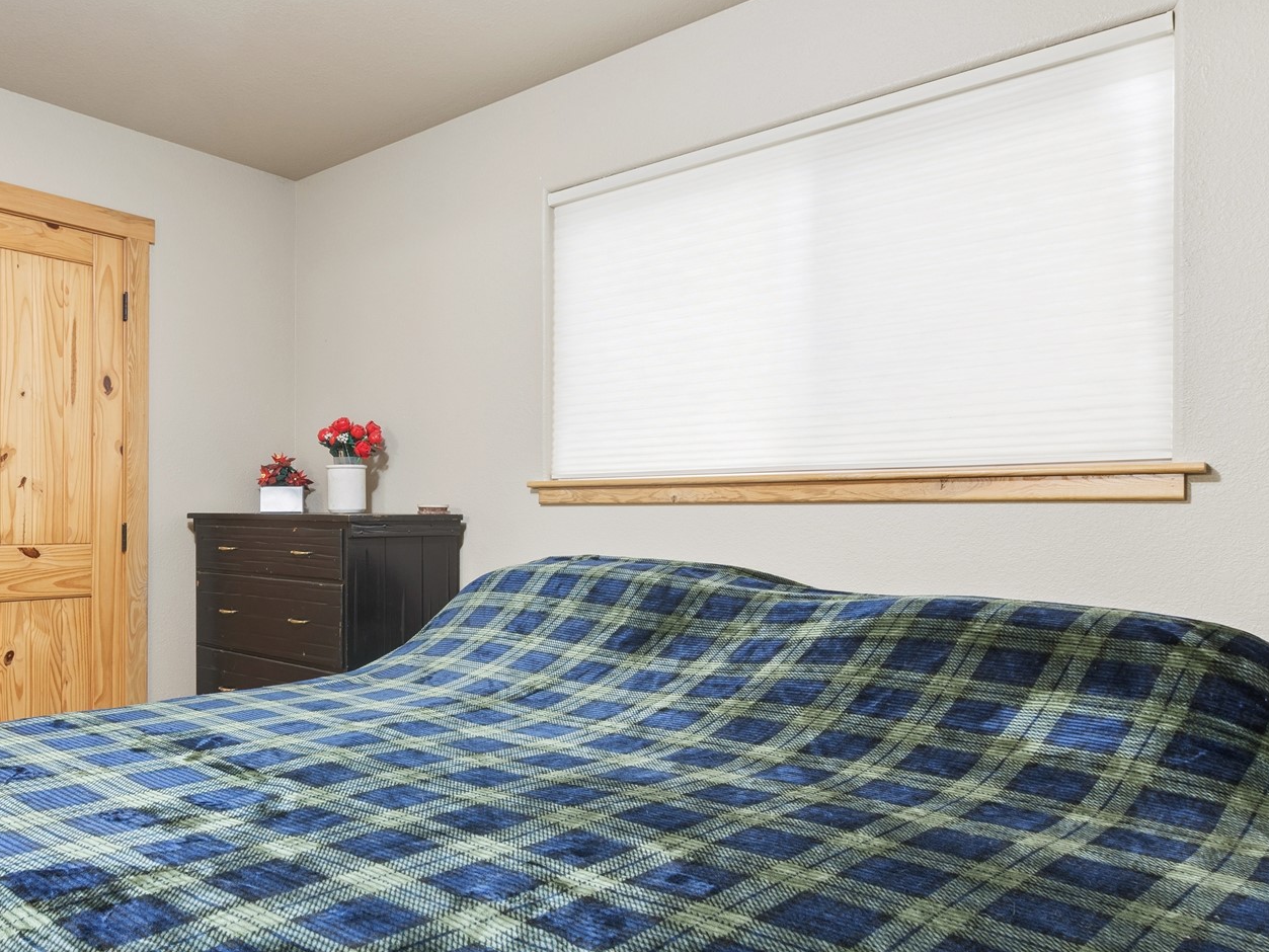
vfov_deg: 54.8
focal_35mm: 25
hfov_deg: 67.1
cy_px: 520
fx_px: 917
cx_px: 403
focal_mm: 10
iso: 100
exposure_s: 1.6
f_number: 6.3
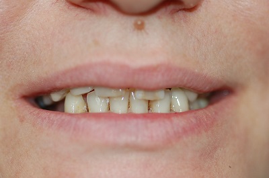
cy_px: 89
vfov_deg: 8.7
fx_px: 1175
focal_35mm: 158
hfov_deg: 13.1
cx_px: 134
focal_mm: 105
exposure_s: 1/60
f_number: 2.8
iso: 200
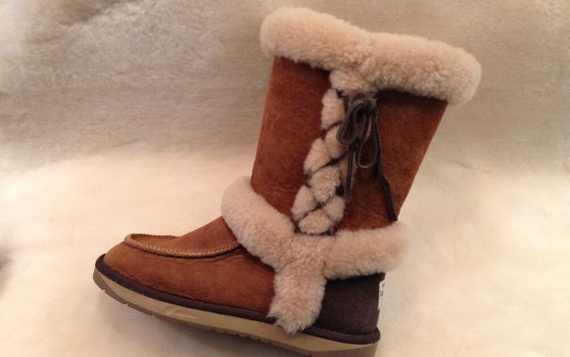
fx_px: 590
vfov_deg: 33.6
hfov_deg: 51.5
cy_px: 185
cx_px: 280
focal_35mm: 38
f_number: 2.4
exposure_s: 1/50
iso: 80
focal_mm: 4.28
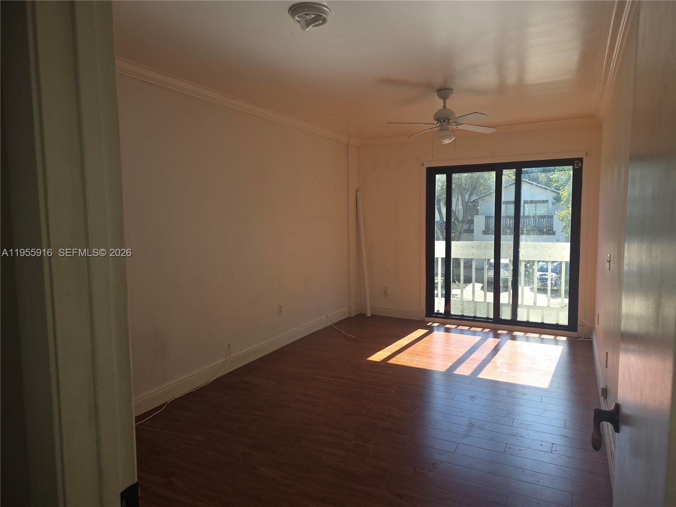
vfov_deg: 58.9
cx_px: 338
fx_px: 449
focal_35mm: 23
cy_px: 254
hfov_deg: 73.9
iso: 12
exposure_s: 1/60
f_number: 1.7
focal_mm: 6.3
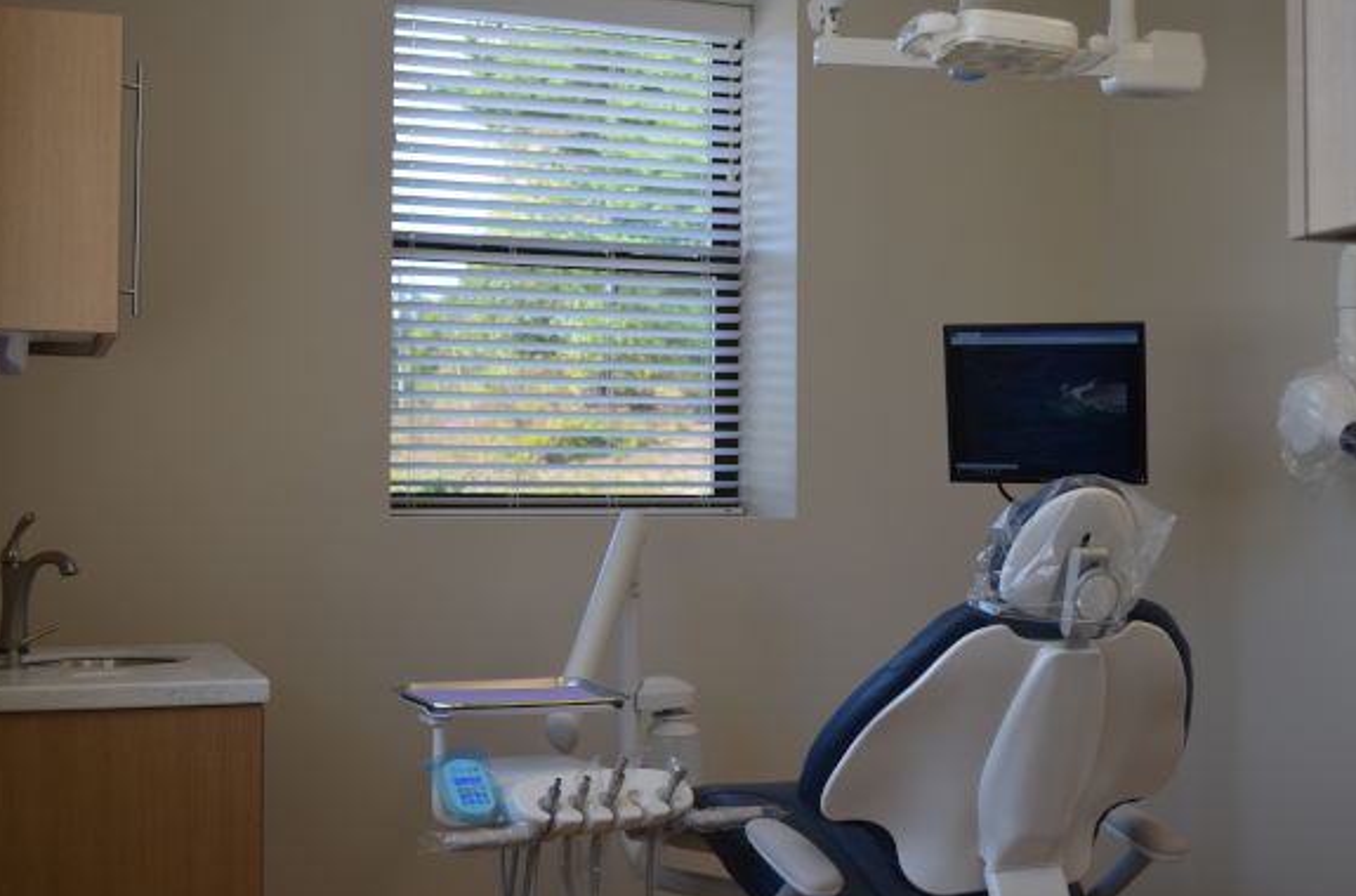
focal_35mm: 49
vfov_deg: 27.6
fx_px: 1823
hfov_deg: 40.8
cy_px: 447
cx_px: 691
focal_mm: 31
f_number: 5.6
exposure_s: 1/125
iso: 200
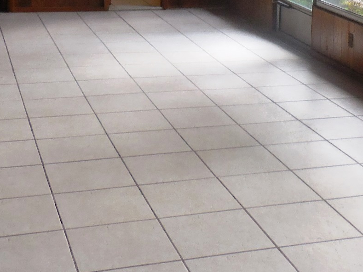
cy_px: -35
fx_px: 766
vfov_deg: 19.3
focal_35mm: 73
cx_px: 254
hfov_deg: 26.5
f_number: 3.3
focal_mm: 4.5
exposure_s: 1/30
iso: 140
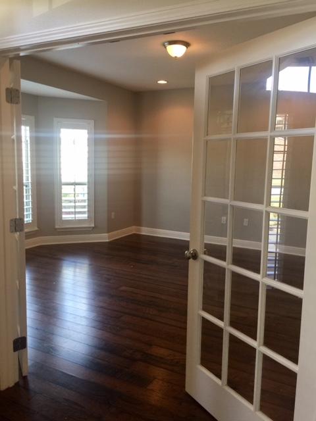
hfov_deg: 48.2
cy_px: 210
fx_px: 353
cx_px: 158
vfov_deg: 61.7
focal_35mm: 29
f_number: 2.2
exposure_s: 1/30
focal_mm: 4.15
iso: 50
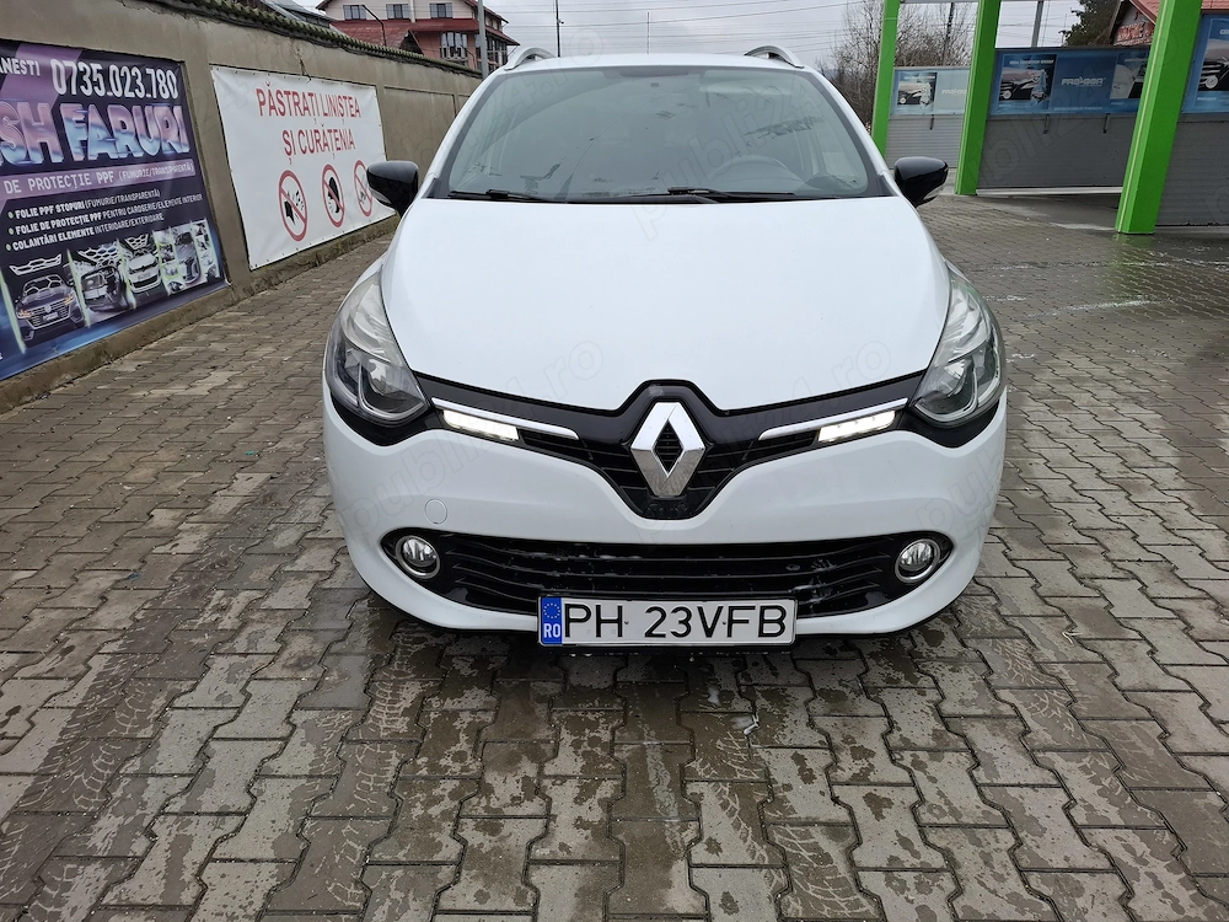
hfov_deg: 73.9
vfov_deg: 58.9
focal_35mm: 23
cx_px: 614
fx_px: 817
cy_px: 461
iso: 50
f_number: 1.8
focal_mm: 5.54
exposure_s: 1/180
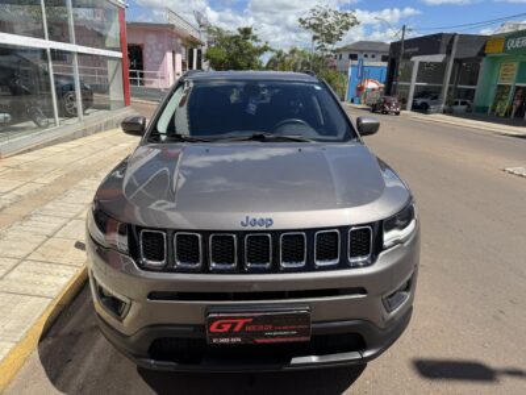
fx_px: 365
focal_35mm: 24
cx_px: 263
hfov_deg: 71.6
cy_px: 198
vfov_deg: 56.8
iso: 80
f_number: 1.78
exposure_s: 1/4049
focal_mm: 6.76
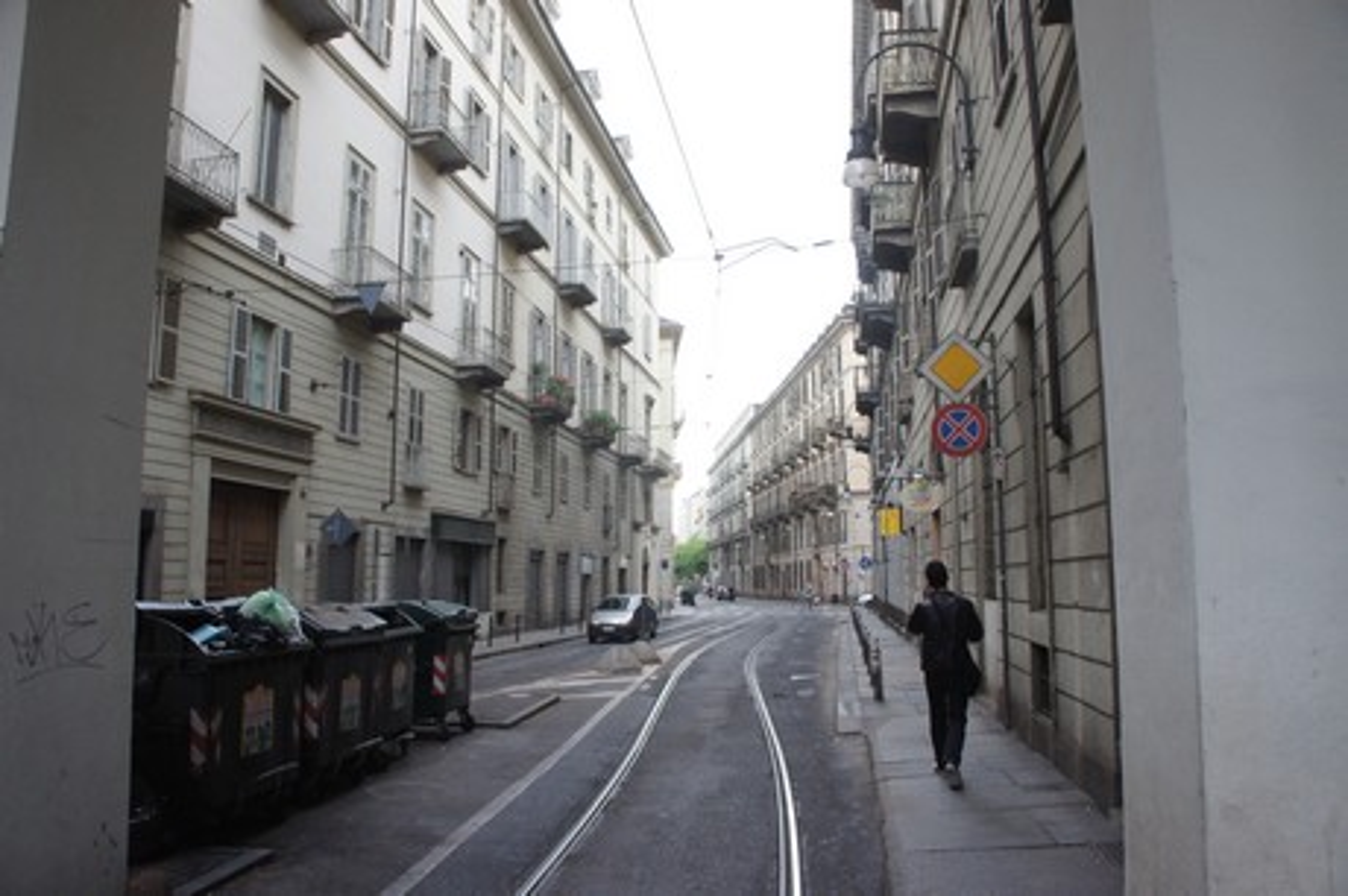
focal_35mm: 27
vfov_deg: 47.9
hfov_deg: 67.4
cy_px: 448
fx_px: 1010
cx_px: 674
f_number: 4.5
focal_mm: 18
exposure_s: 1/250
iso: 1000
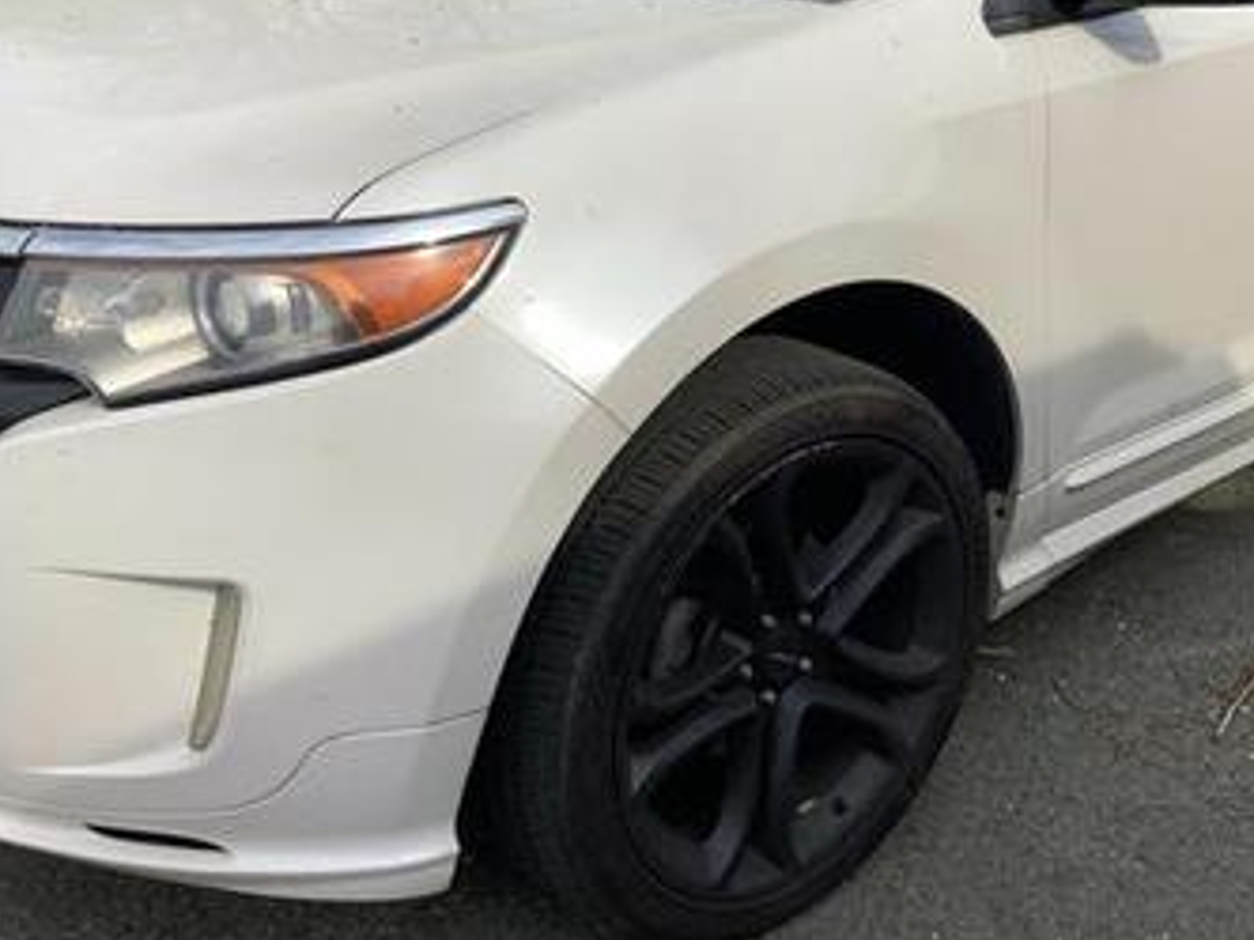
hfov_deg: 40.0
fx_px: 1703
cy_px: 332
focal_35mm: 47
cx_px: 827
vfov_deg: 30.7
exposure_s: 1/1131
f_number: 2.4
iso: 25
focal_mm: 3.3
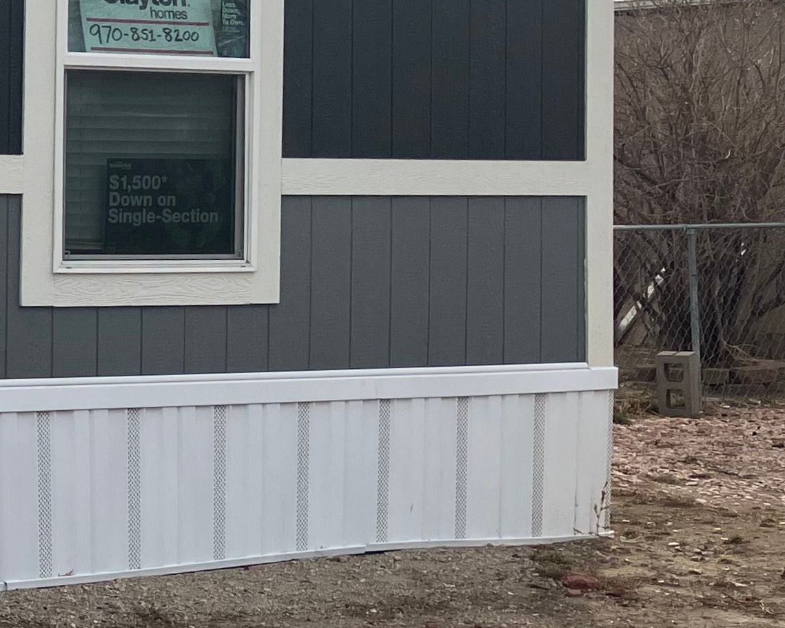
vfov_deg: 16.6
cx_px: -501
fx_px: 2137
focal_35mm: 92
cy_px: 160
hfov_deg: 17.8
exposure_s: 1/1656
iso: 32
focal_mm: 3.99
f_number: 1.8
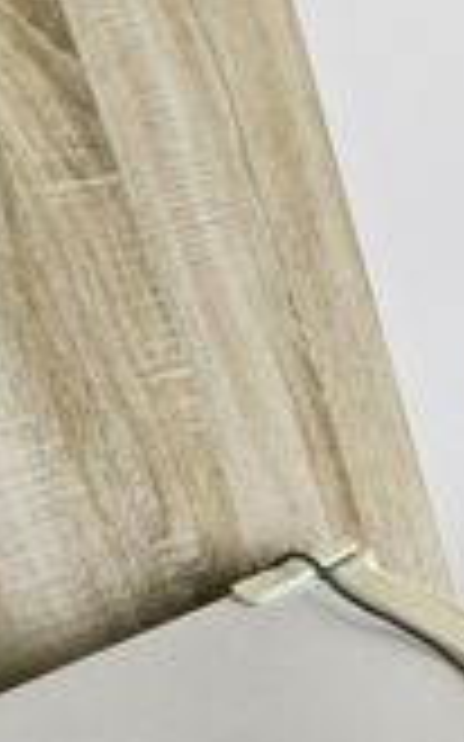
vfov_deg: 34.6
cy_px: 378
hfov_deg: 12.9
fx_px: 1195
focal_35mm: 59
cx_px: 1259
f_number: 2.2
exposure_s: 1/50
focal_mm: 1.7
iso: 32
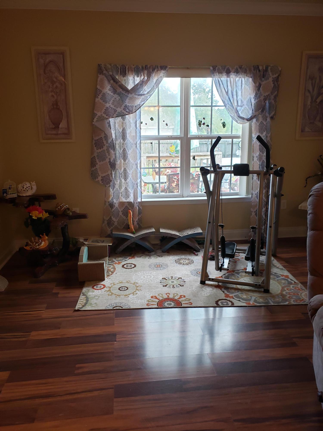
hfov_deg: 53.1
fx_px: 323
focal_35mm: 26
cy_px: 216
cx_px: 162
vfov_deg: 67.3
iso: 250
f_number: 2.4
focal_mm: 4.3
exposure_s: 1/60
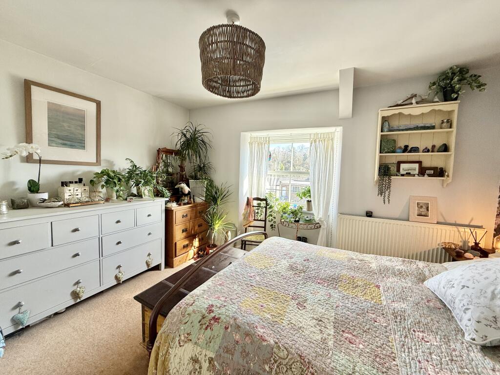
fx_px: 202
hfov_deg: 102.1
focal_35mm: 14
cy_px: 188
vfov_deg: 85.7
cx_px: 250
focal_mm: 2.22
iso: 80
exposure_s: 1/99
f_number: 2.2
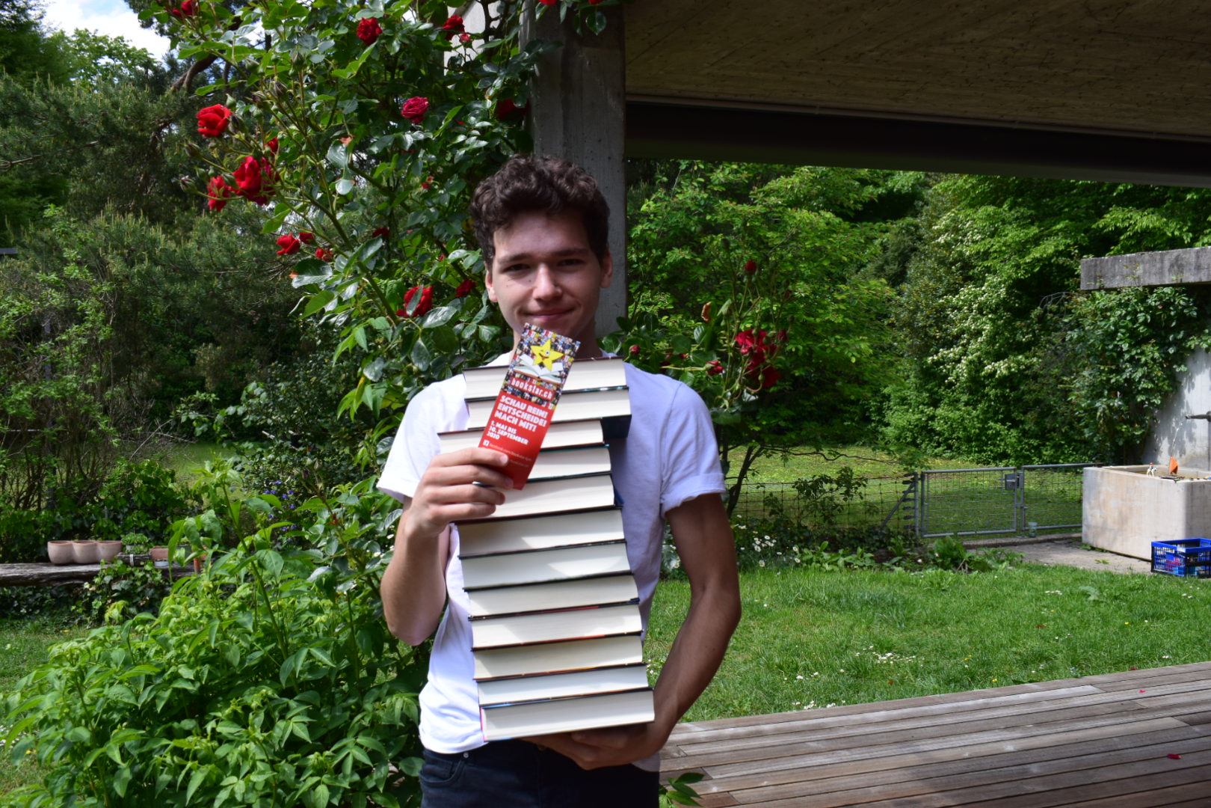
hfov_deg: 55.1
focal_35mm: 34
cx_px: 606
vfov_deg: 38.4
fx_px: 1160
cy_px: 404
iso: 400
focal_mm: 23
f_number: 10
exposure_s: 1/320
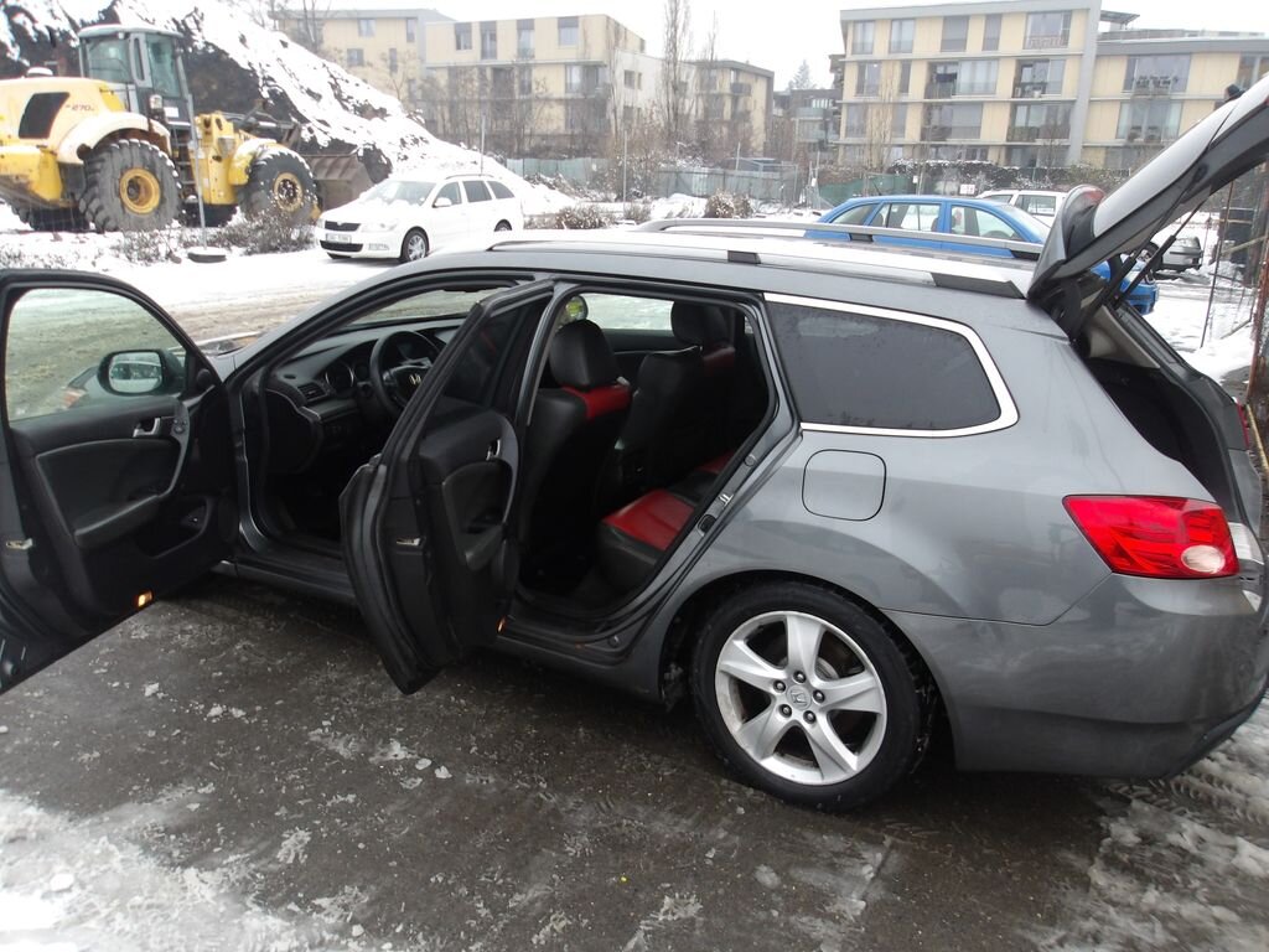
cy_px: 476
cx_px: 634
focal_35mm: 27
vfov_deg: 51.4
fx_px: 990
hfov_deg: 65.3
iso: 175
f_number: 3
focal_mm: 4.9
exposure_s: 1/30
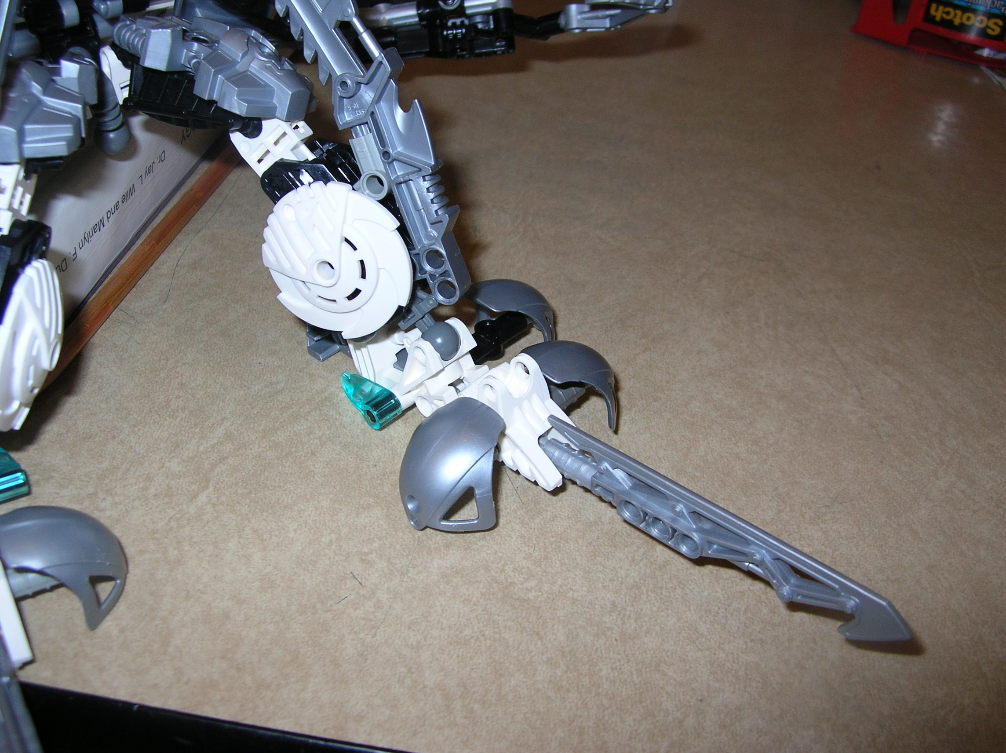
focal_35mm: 36
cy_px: 376
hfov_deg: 51.4
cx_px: 503
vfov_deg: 39.6
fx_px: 1045
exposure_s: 1/60.1
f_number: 2.7
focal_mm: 6
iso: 50
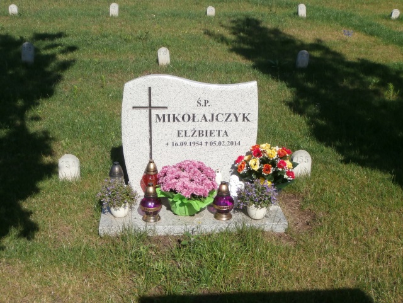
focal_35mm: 47
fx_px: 548
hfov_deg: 40.4
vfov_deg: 30.9
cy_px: 152
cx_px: 202
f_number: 4.2
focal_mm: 8.29
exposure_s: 1/800
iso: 100
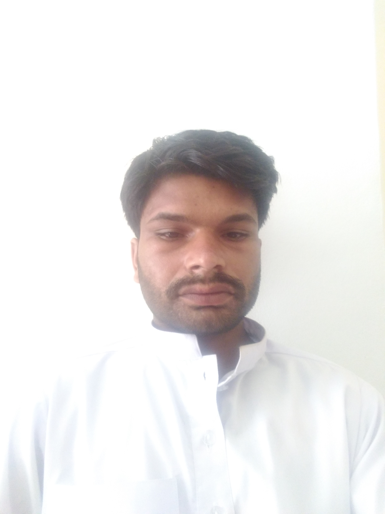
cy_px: 257
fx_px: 341
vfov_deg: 73.9
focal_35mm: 23
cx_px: 192
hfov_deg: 58.9
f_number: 2
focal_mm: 2.42
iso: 375
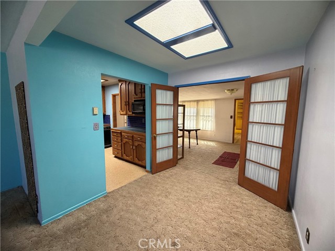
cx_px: 168
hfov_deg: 102.1
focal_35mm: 14
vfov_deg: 85.7
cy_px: 126
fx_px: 135
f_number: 2.2
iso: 200
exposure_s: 1/121
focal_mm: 2.22
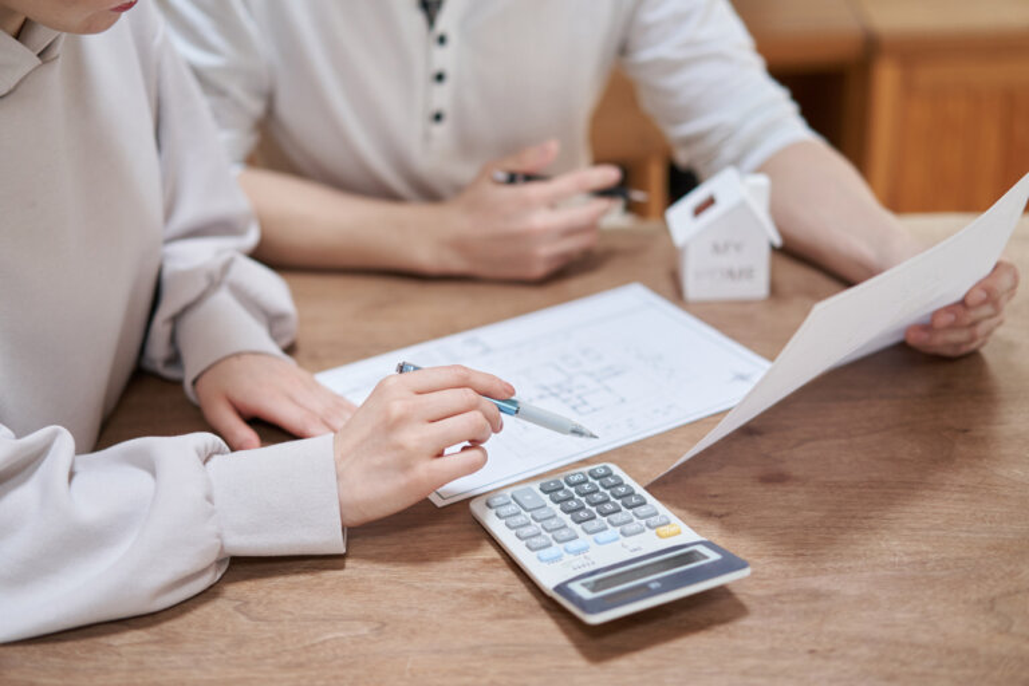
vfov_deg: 24.6
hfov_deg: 36.2
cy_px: 343
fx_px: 1572
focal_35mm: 55
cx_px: 514
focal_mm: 55
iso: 500
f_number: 2
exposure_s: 1/125
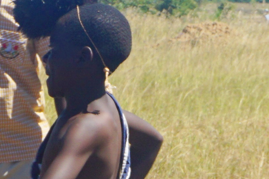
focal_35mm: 336
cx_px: -11
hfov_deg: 6.1
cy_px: 346
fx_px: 2508
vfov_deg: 4.1
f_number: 11
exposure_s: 1/125
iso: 100
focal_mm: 31
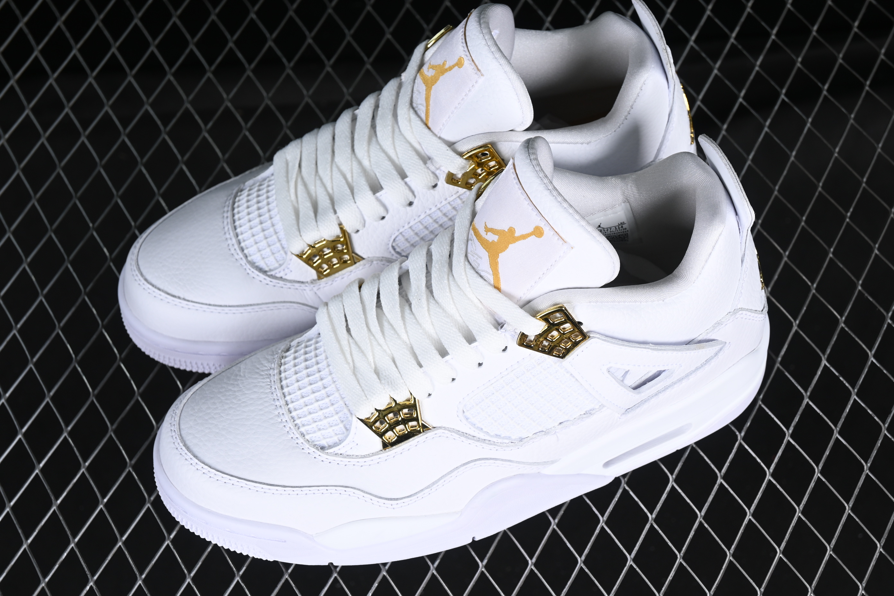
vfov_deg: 18.2
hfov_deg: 27.0
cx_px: 447
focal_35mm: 75
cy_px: 298
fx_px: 1862
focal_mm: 50
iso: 160
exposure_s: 1/100
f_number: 7.1
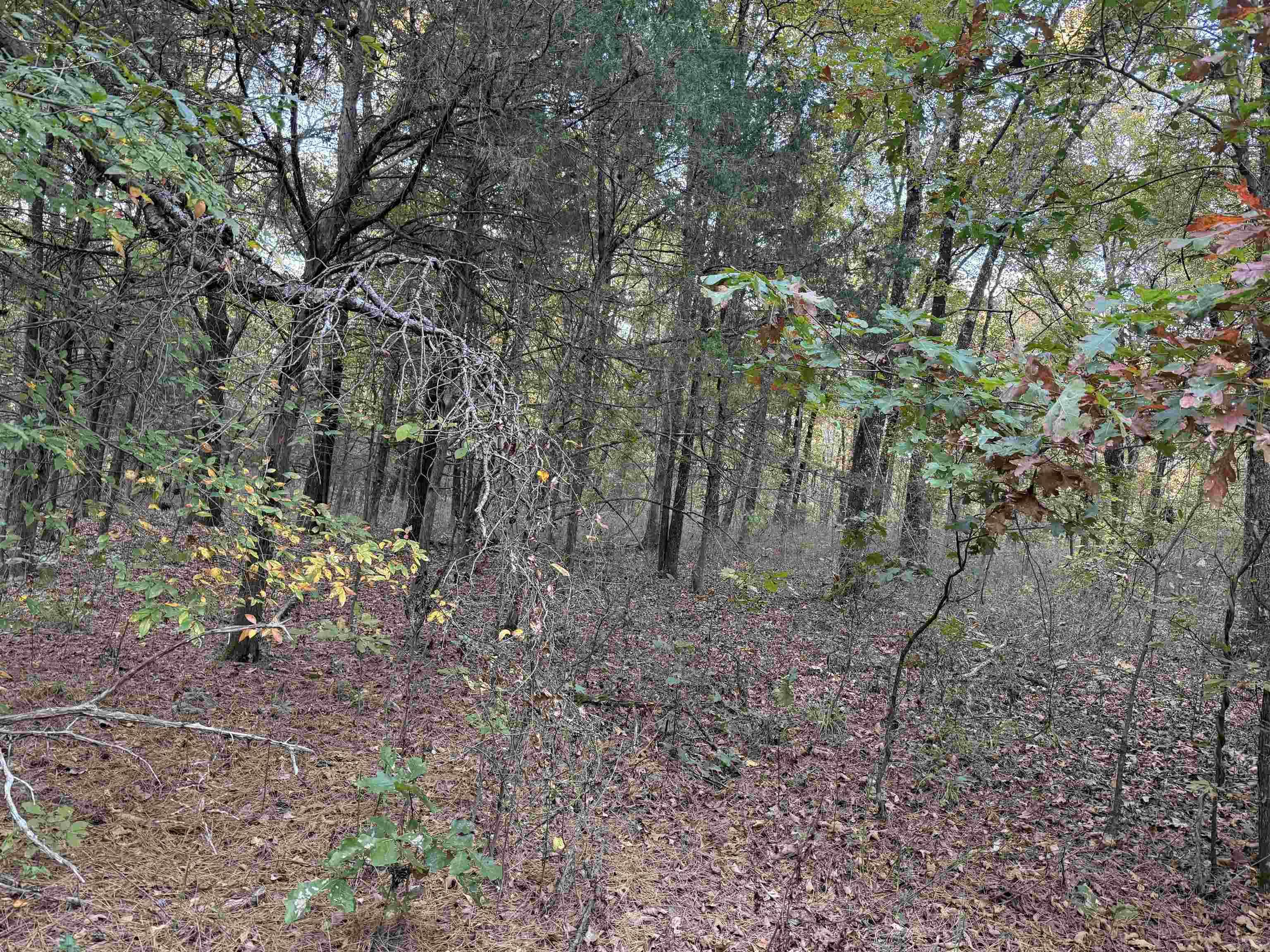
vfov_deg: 56.8
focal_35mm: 24
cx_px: 635
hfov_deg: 71.6
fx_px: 881
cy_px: 476
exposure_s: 1/60
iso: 200
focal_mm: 6.76
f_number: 1.78
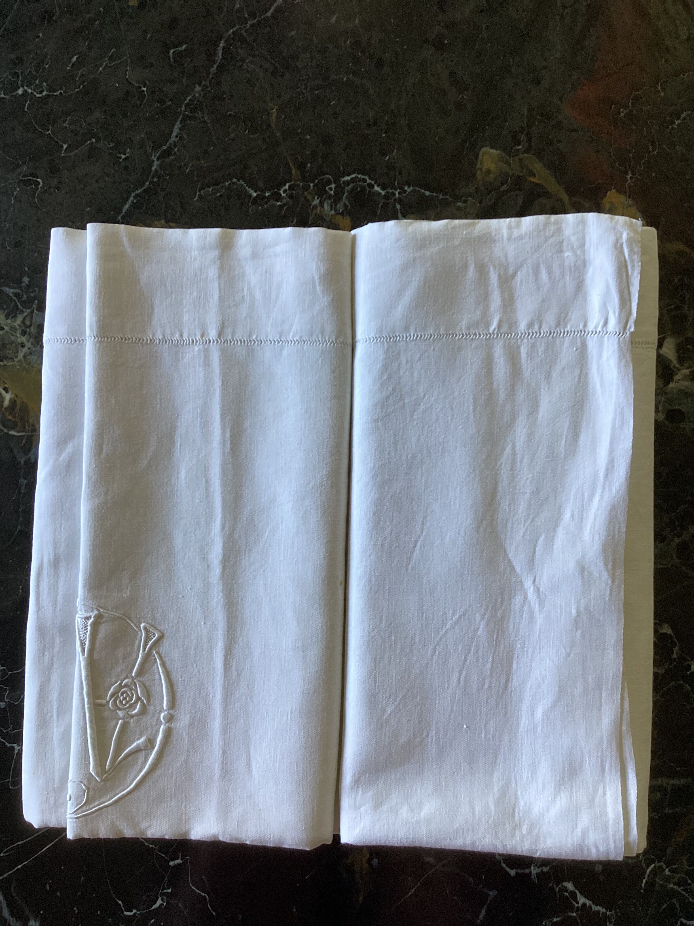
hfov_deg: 45.4
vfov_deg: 58.4
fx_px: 829
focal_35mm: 31
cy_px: 463
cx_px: 347
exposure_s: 1/60
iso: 64
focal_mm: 3.3
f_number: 2.4
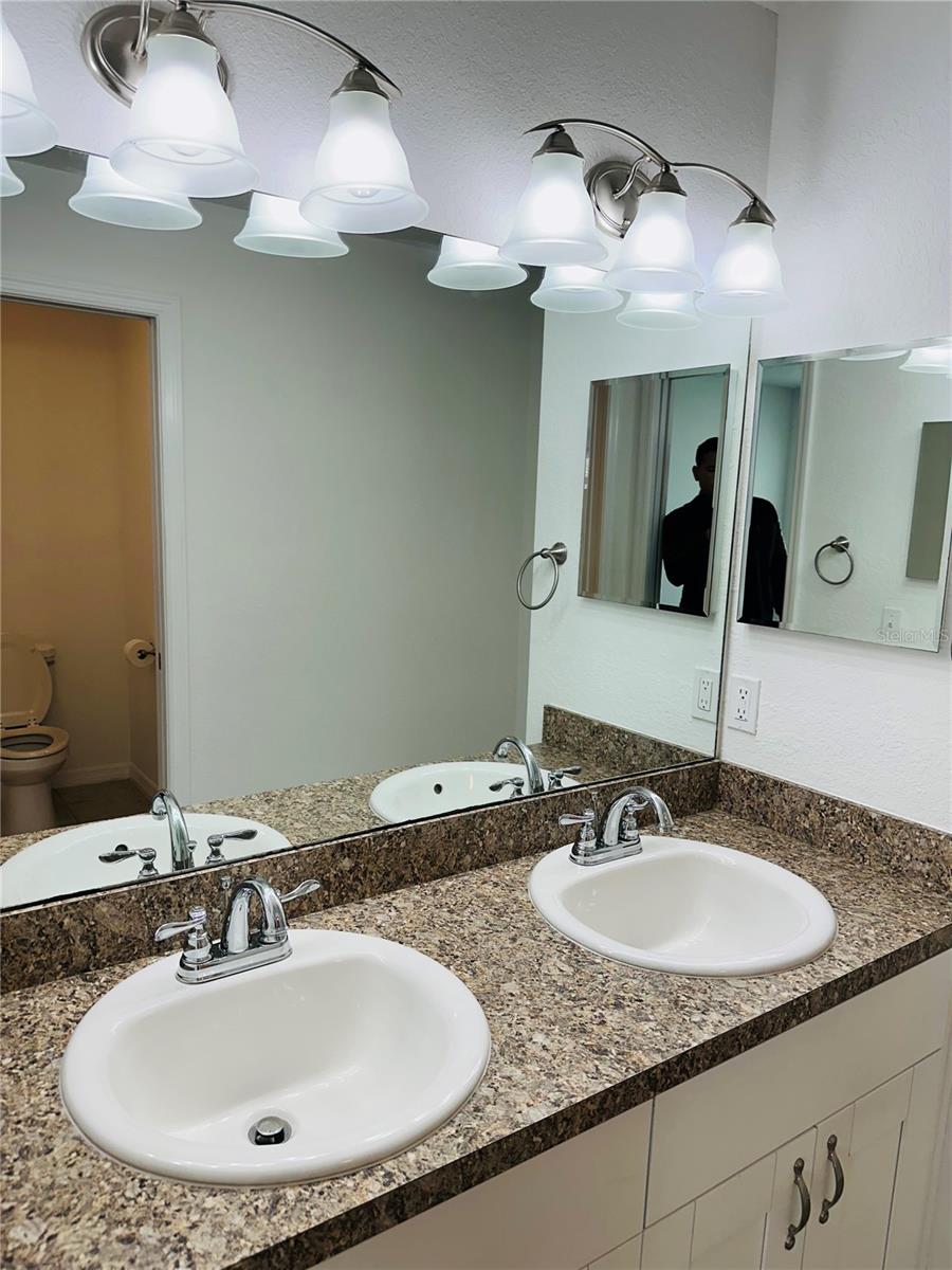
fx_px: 880
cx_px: 476
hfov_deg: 56.8
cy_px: 635
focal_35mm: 24
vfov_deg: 71.6
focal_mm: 6.86
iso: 80
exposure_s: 1/211
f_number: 1.78
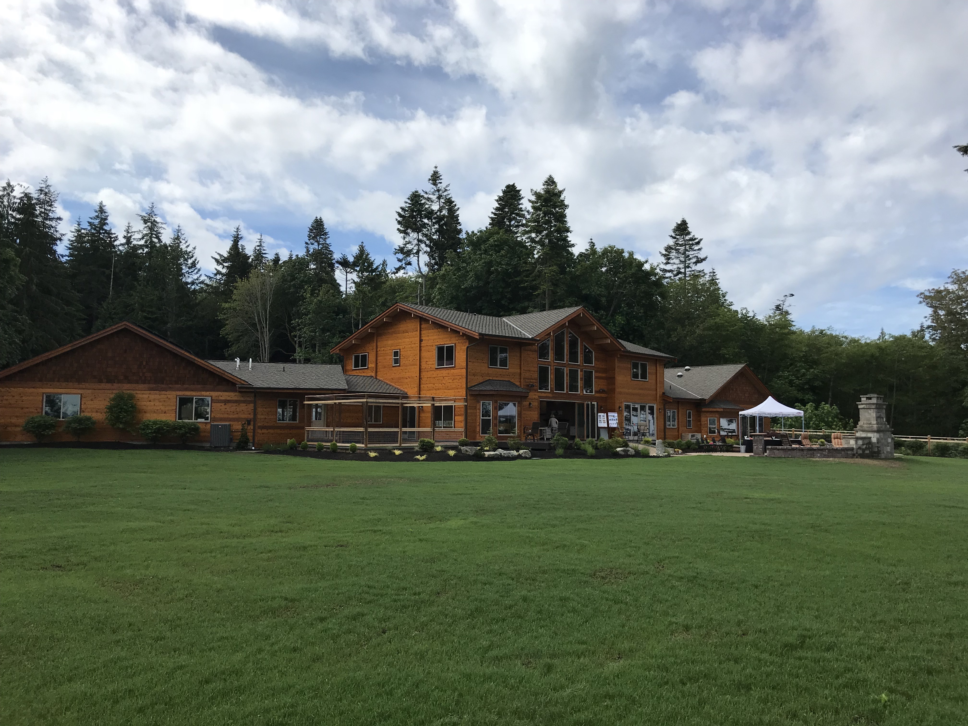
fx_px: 783
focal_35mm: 28
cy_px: 363
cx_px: 484
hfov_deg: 63.4
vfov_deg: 49.7
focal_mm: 3.99
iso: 20
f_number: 1.8
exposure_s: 1/2740
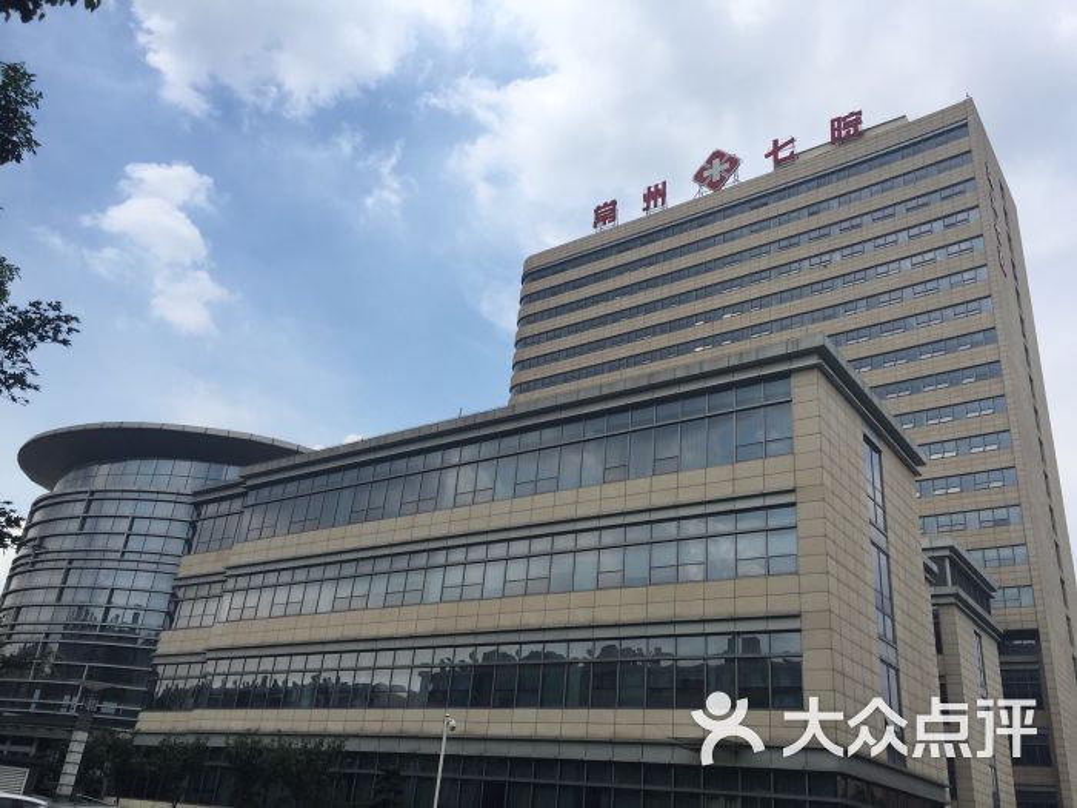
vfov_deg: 48.2
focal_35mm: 29
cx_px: 538
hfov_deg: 61.7
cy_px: 404
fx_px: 902
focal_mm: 4.15
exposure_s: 1/1980
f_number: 2.2
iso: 32
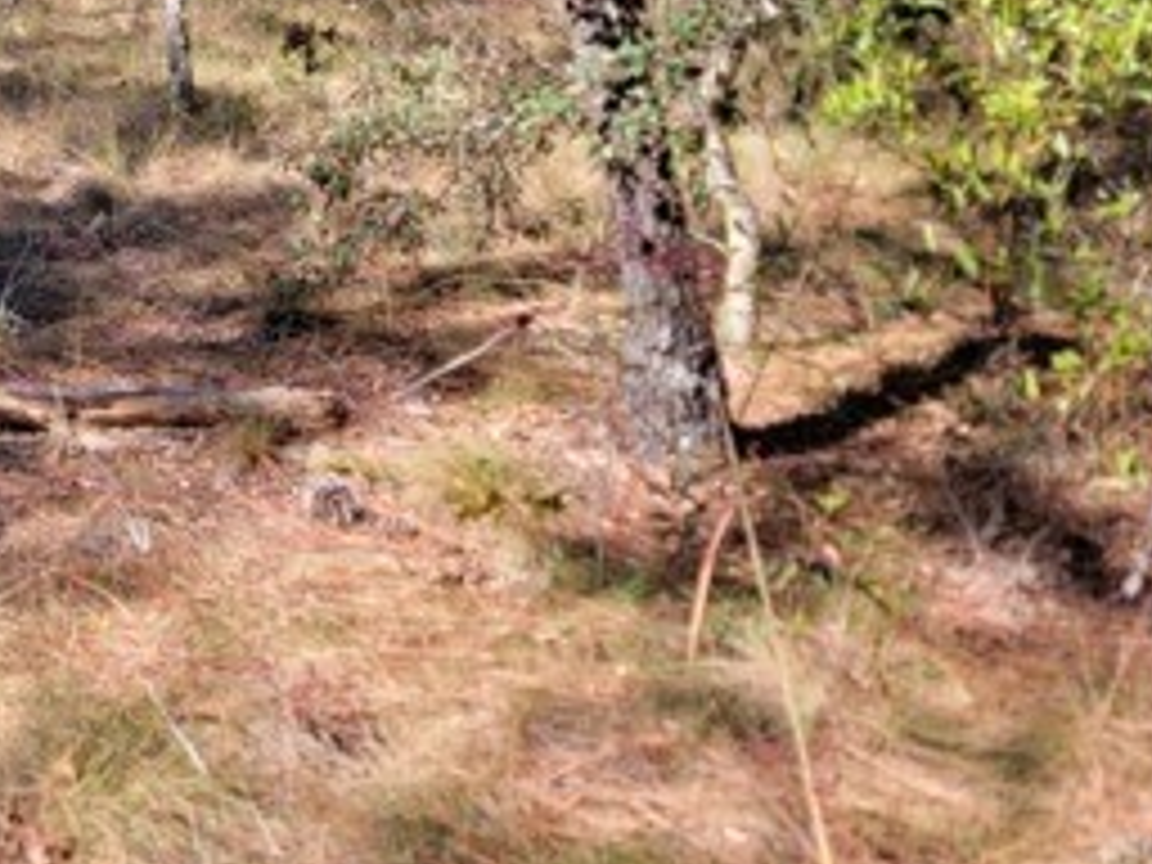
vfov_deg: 23.1
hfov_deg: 28.7
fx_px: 1997
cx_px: -158
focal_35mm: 60
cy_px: -72
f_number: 1.8
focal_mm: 6.7
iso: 16
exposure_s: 1/248
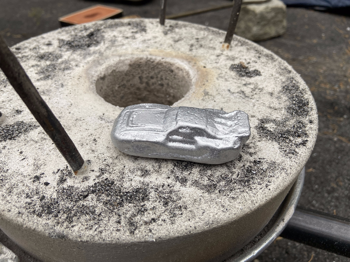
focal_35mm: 26
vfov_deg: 53.1
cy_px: 131
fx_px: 263
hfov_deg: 67.3
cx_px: 175
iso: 64
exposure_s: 1/122
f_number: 1.8
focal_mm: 4.25
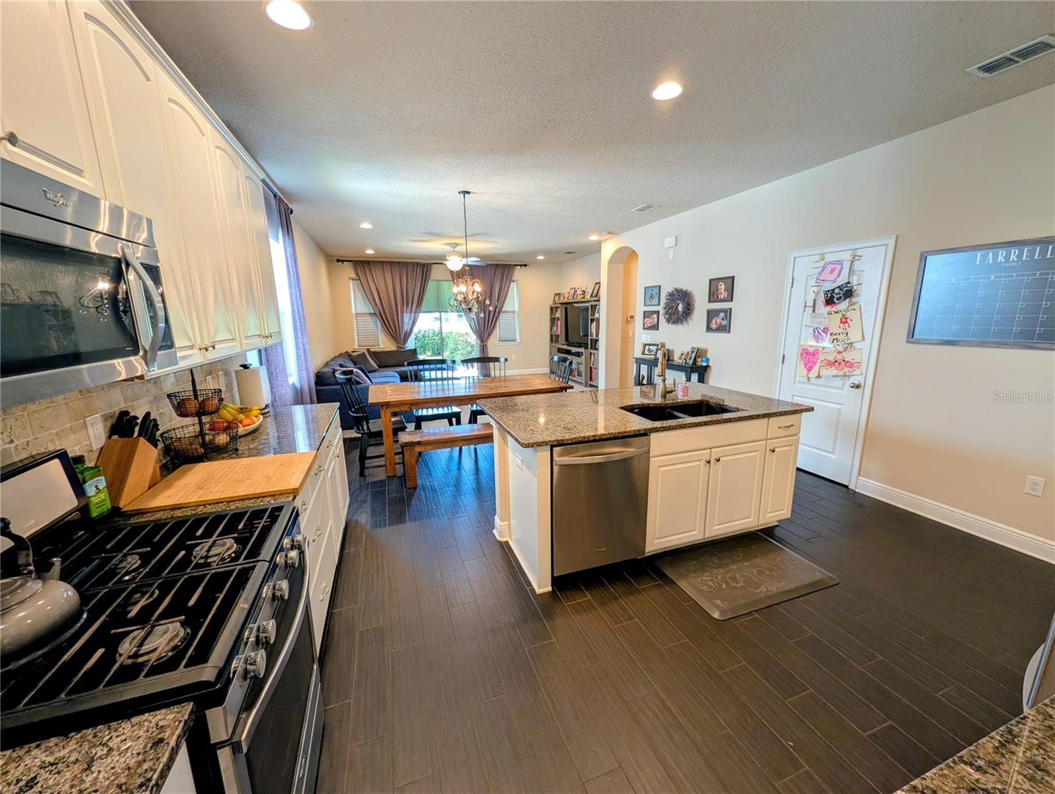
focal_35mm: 12
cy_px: 397
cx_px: 528
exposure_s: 1/60
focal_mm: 2.02
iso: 119
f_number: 1.7
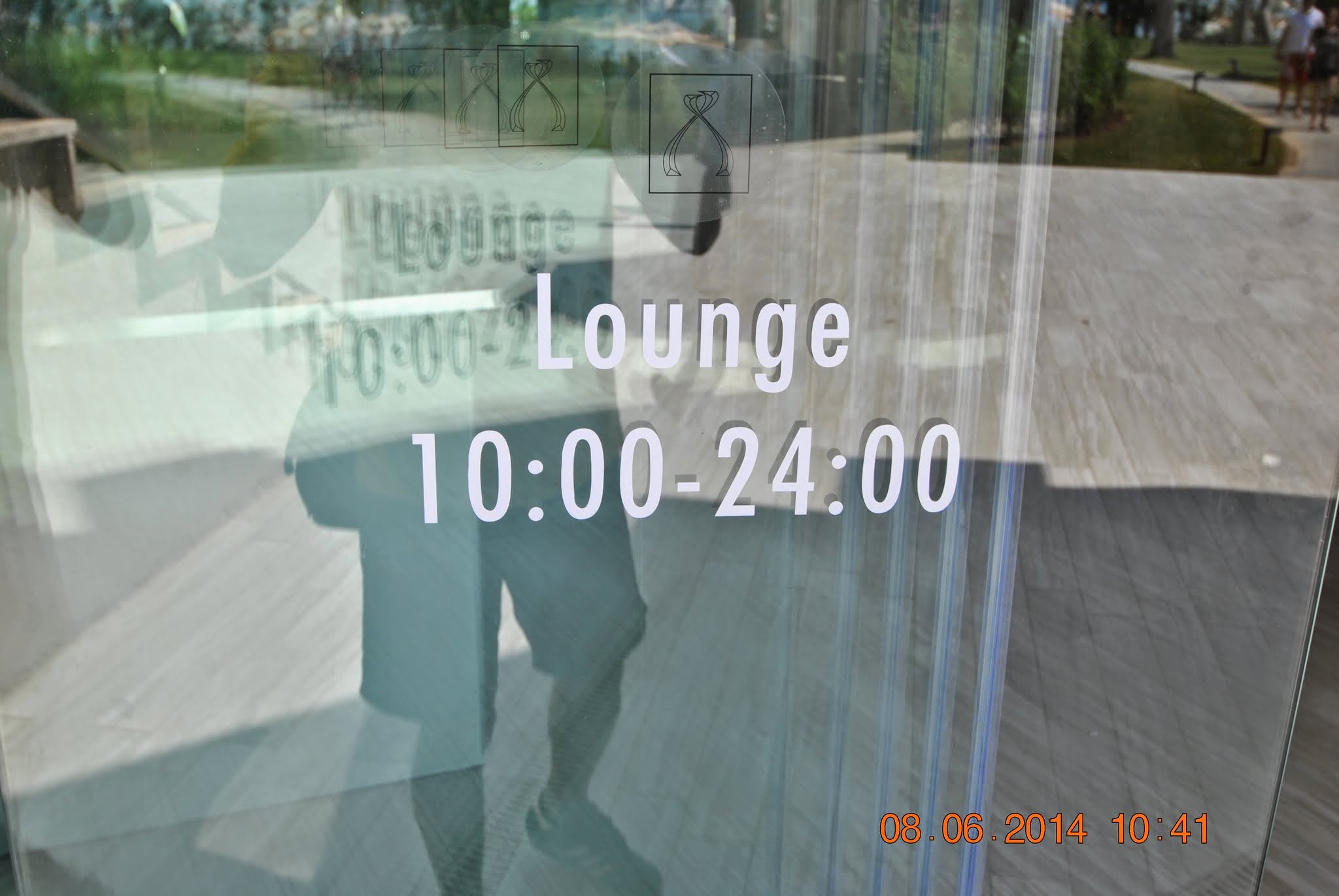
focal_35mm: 36
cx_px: 670
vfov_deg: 37.0
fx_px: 1341
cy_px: 448
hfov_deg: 53.1
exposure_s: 1/160
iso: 100
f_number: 6.3
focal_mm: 24
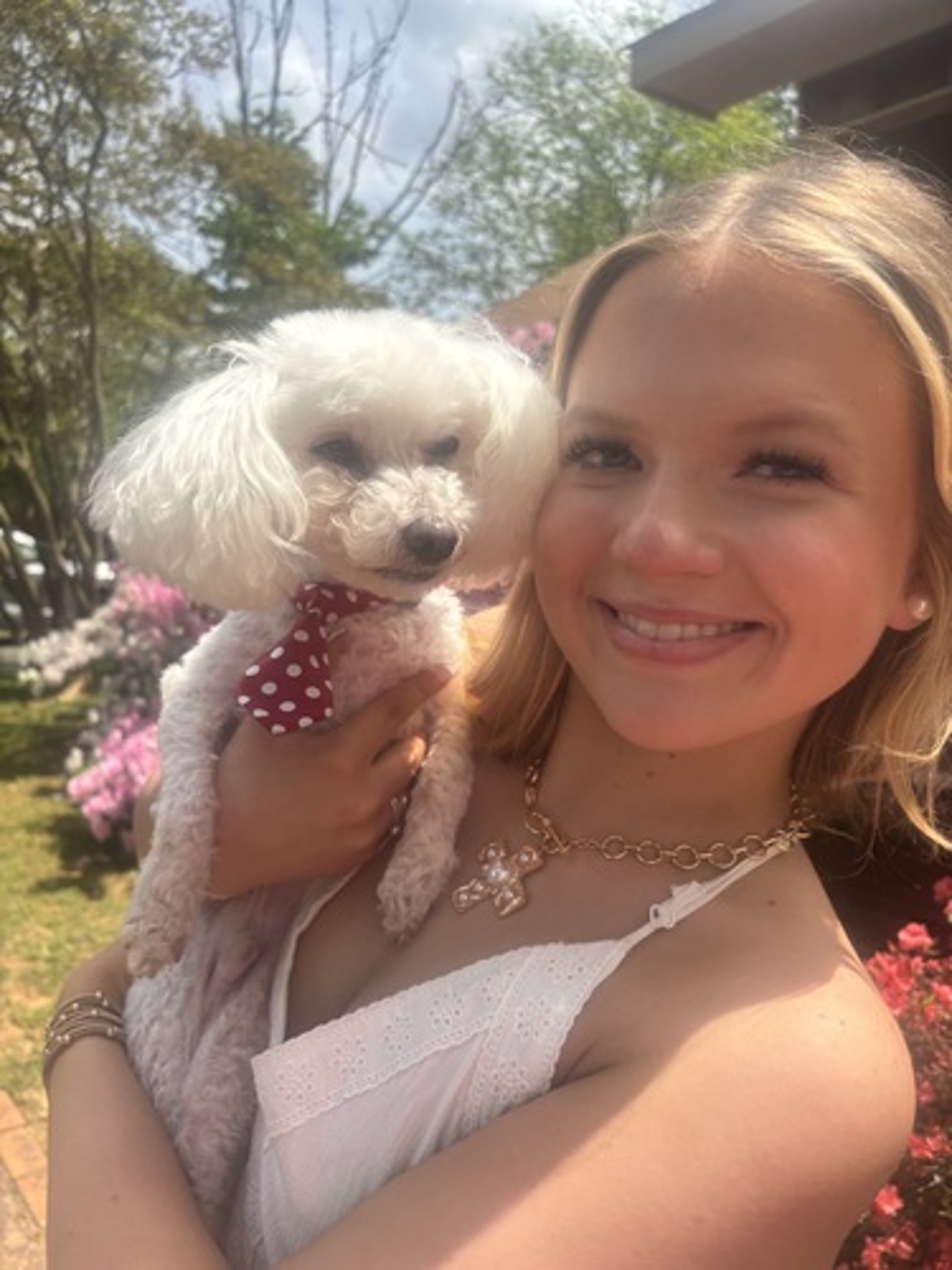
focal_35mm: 26
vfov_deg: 67.3
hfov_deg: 53.1
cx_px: 476
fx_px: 953
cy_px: 635
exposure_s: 1/1499
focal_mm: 5.96
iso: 50
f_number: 1.6
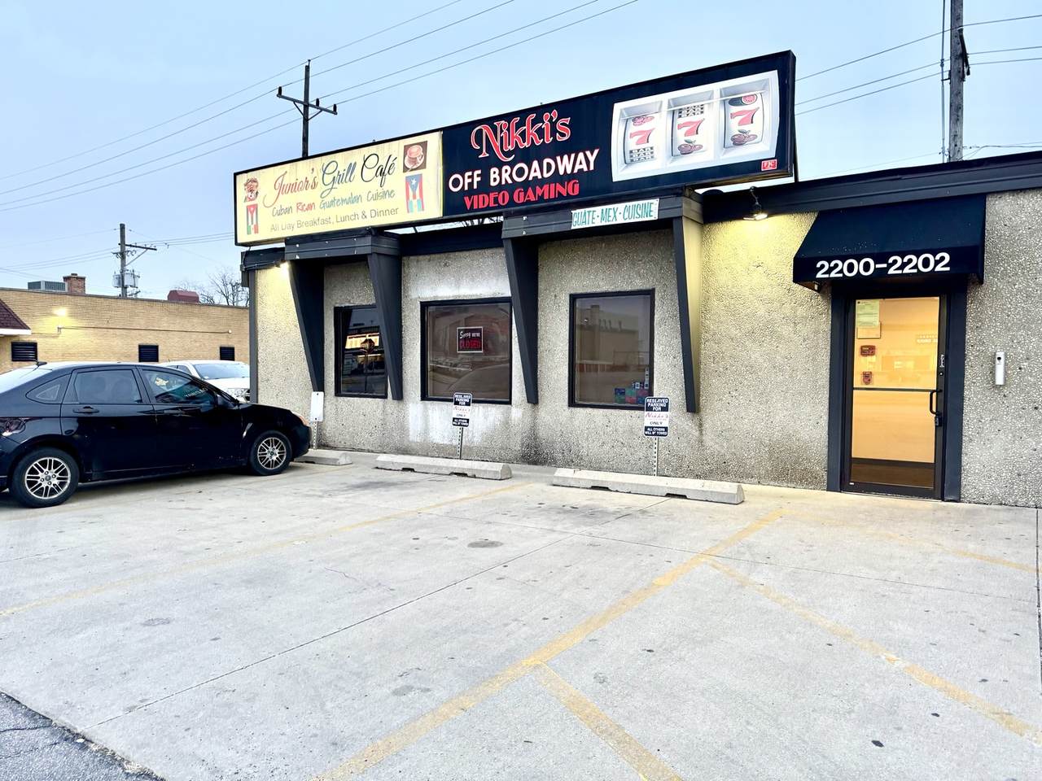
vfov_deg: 56.8
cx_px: 521
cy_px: 390
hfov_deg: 71.6
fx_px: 722
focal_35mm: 24
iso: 250
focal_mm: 6.76
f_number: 1.78
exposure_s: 1/60
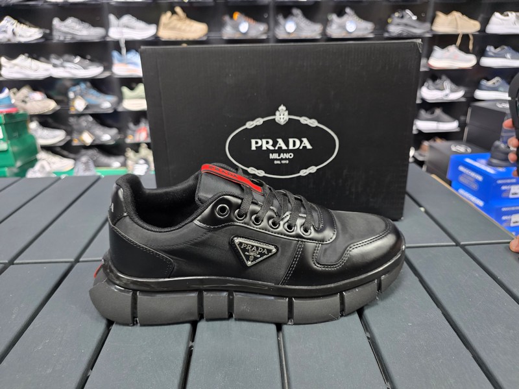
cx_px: 260
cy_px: 194
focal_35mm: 23
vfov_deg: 58.9
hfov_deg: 73.9
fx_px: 345
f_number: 1.7
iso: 640
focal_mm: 6.3
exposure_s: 1/100
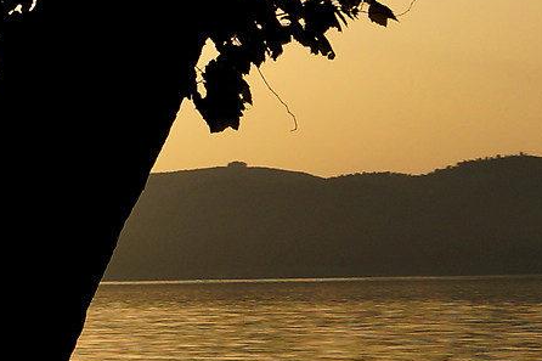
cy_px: -77
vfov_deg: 4.8
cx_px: -444
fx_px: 4254
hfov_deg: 7.1
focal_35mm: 283
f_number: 6.3
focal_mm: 35
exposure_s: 1/1600
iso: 160
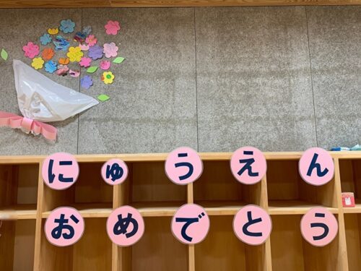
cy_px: 136
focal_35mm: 26
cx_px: 180
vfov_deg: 53.1
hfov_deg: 67.3
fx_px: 271
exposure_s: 1/75
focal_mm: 4.25
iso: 100
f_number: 1.8
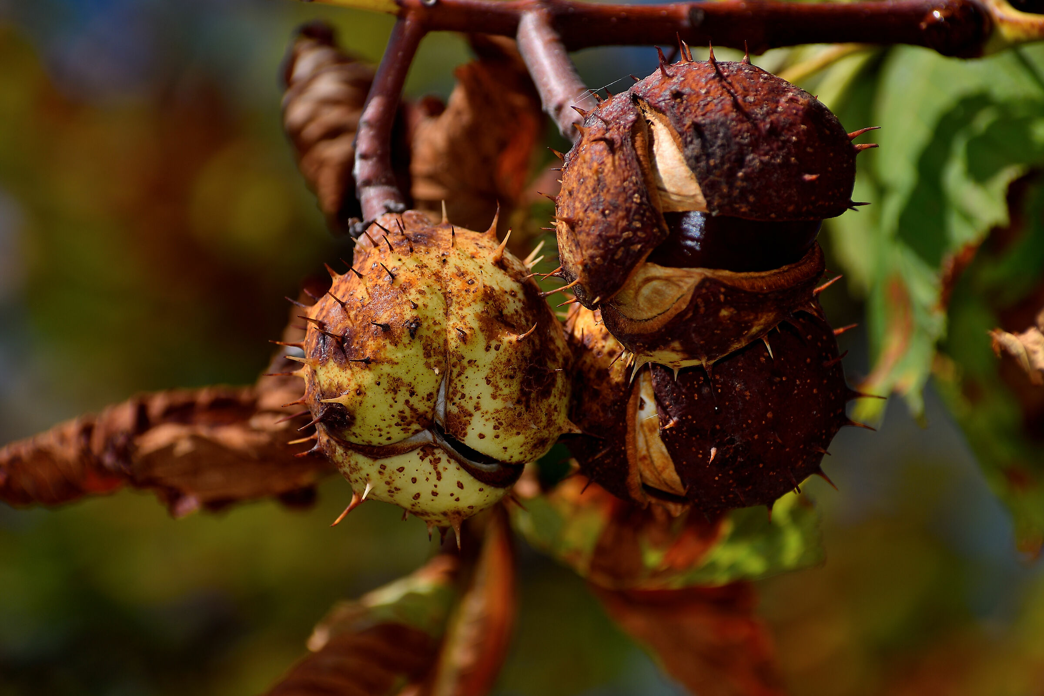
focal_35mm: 450
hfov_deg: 4.6
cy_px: 348
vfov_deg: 3.1
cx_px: 522
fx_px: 13049
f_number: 8
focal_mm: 300
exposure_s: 1/250
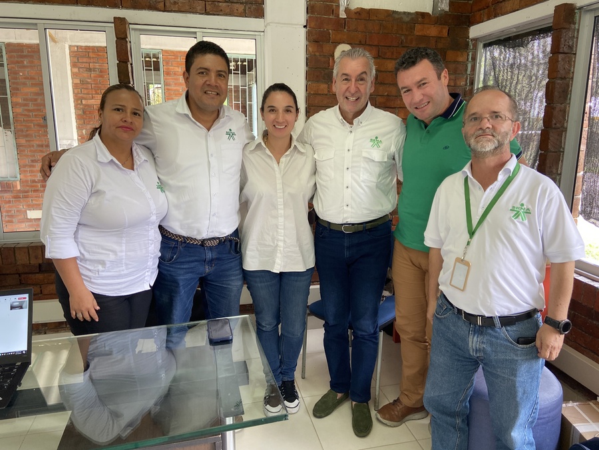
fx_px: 450
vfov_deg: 53.1
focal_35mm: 26
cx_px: 300
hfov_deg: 67.3
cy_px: 225
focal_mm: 4.25
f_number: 1.8
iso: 125
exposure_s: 1/109
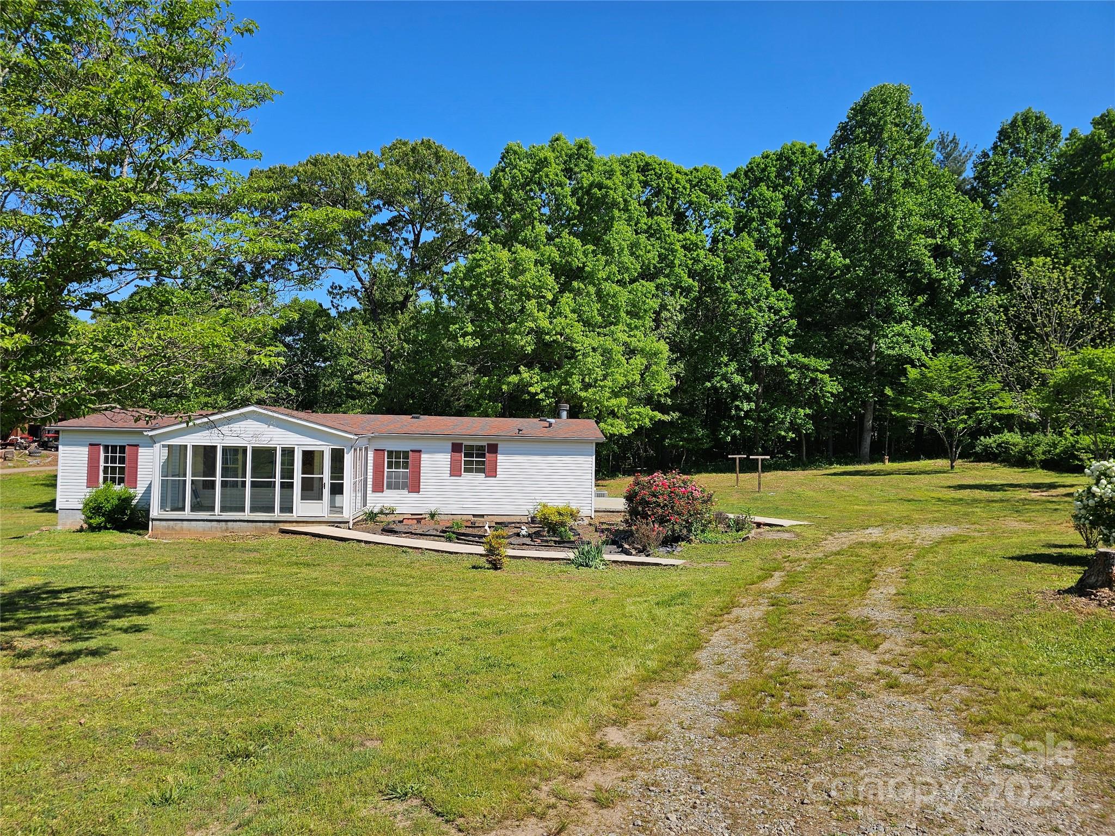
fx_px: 741
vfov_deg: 58.9
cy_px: 418
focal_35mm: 23
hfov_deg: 73.9
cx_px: 558
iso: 10
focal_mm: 6.3
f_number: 1.7
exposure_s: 1/868
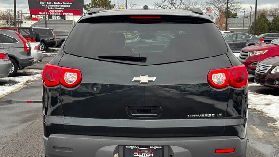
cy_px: 94
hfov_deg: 39.2
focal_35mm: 53
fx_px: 392
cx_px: 141
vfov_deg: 22.6
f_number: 1.78
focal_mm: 6.76
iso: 64
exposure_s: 1/305
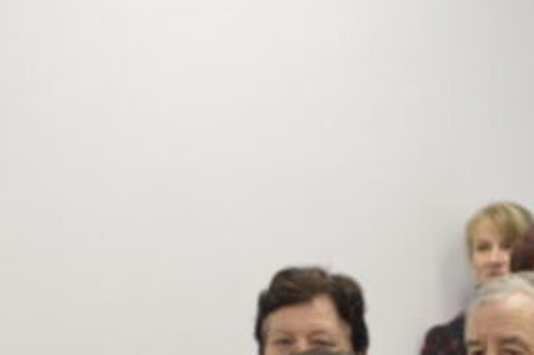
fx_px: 1794
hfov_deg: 16.9
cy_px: 644
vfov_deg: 10.6
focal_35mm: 121
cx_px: 303
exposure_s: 1/40
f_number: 3.5
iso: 400
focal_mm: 20
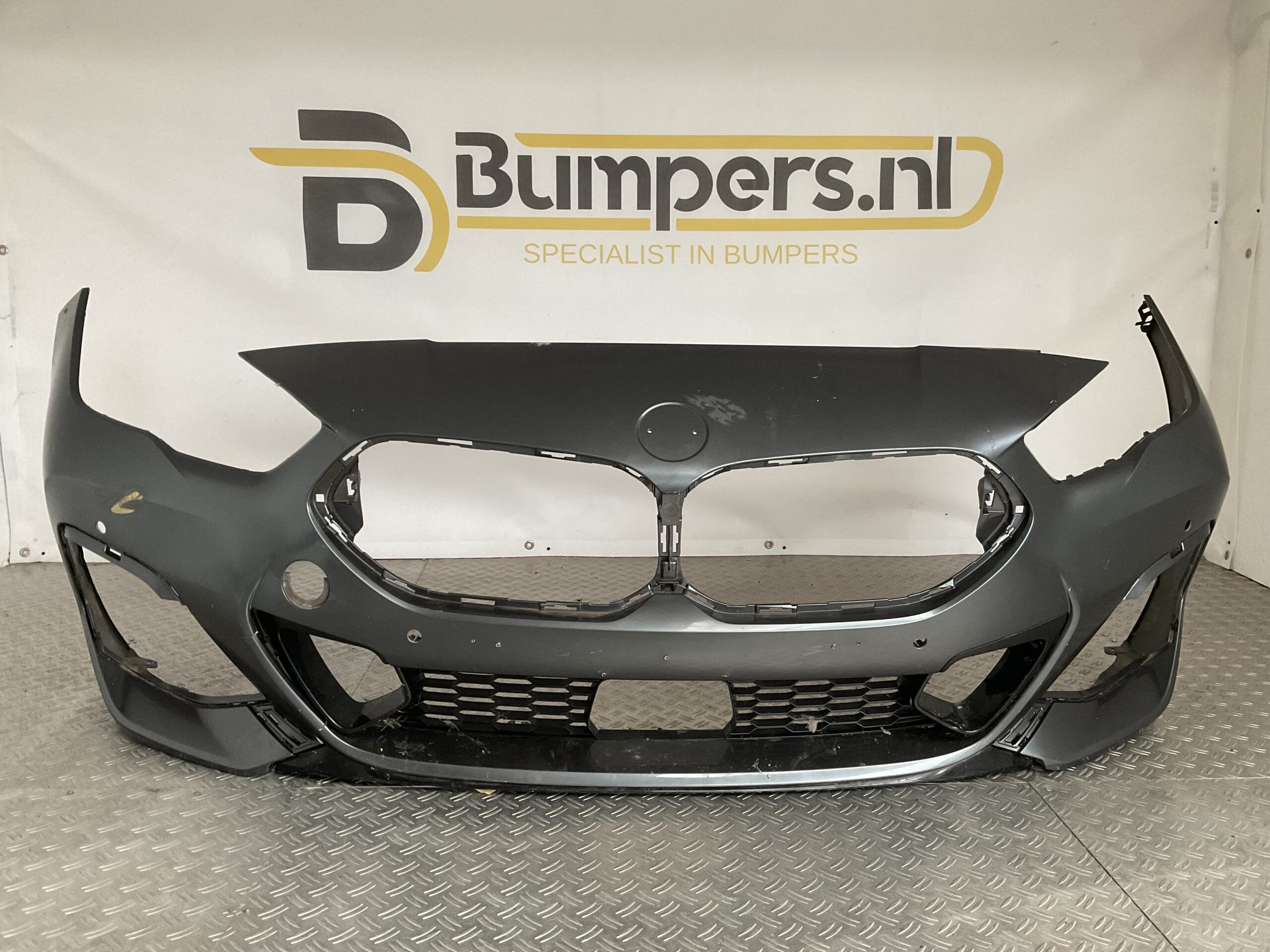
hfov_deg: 61.7
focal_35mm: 29
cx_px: 635
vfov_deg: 48.2
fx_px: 1064
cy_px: 476
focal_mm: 3
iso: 160
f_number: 1.8
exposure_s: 1/50
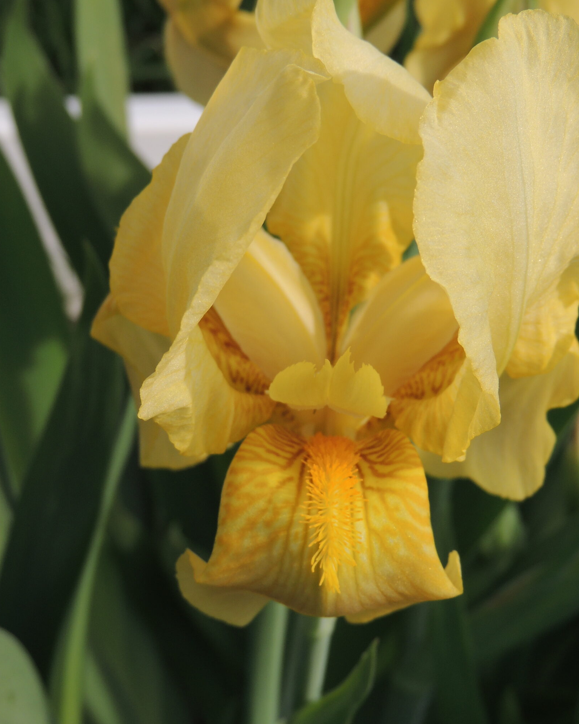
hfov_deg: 24.6
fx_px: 1328
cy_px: 317
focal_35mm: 62
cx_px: 306
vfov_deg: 30.5
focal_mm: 8.9
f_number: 3.6
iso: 100
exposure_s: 1/400
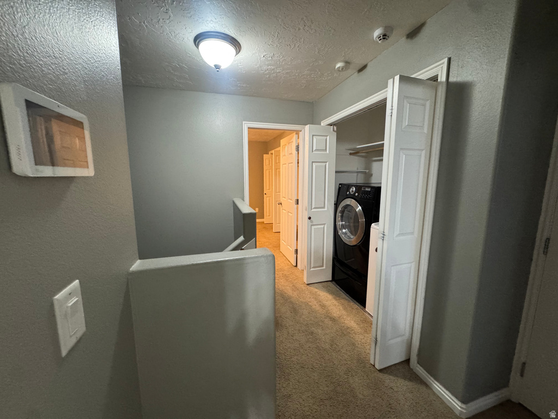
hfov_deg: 102.1
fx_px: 226
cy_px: 210
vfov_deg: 85.7
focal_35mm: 14
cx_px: 279
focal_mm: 2.22
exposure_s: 1/60
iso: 640
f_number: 2.2
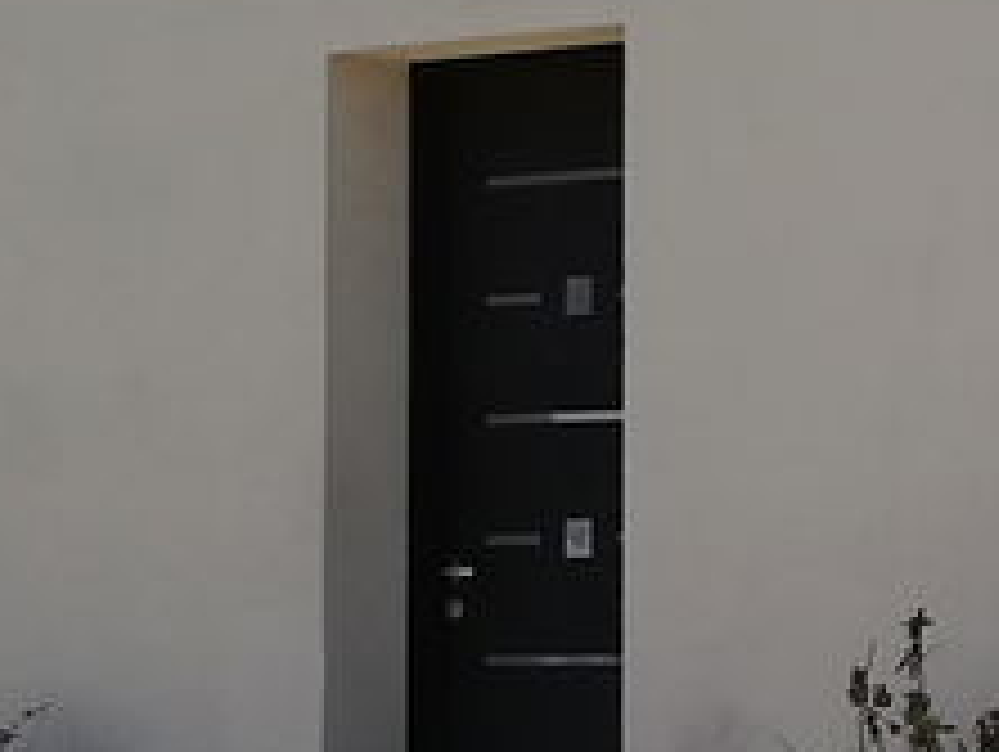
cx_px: 1539
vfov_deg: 7.9
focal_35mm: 187
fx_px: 5403
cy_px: 5
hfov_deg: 10.2
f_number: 2.2
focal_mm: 3.81
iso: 50
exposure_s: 1/782
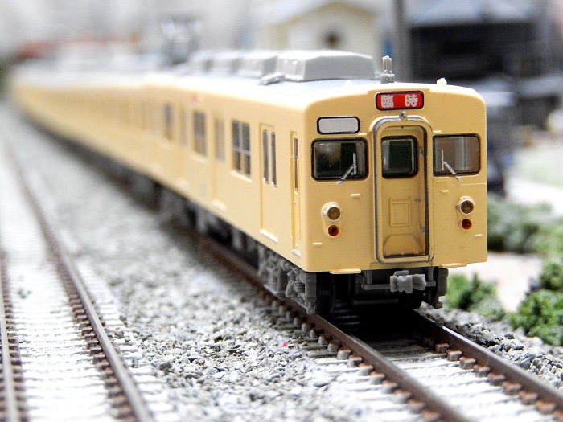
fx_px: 1545
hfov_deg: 20.7
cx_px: 282
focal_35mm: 95
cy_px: 211
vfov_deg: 15.6
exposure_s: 1/8
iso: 800
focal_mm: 17
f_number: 5.2
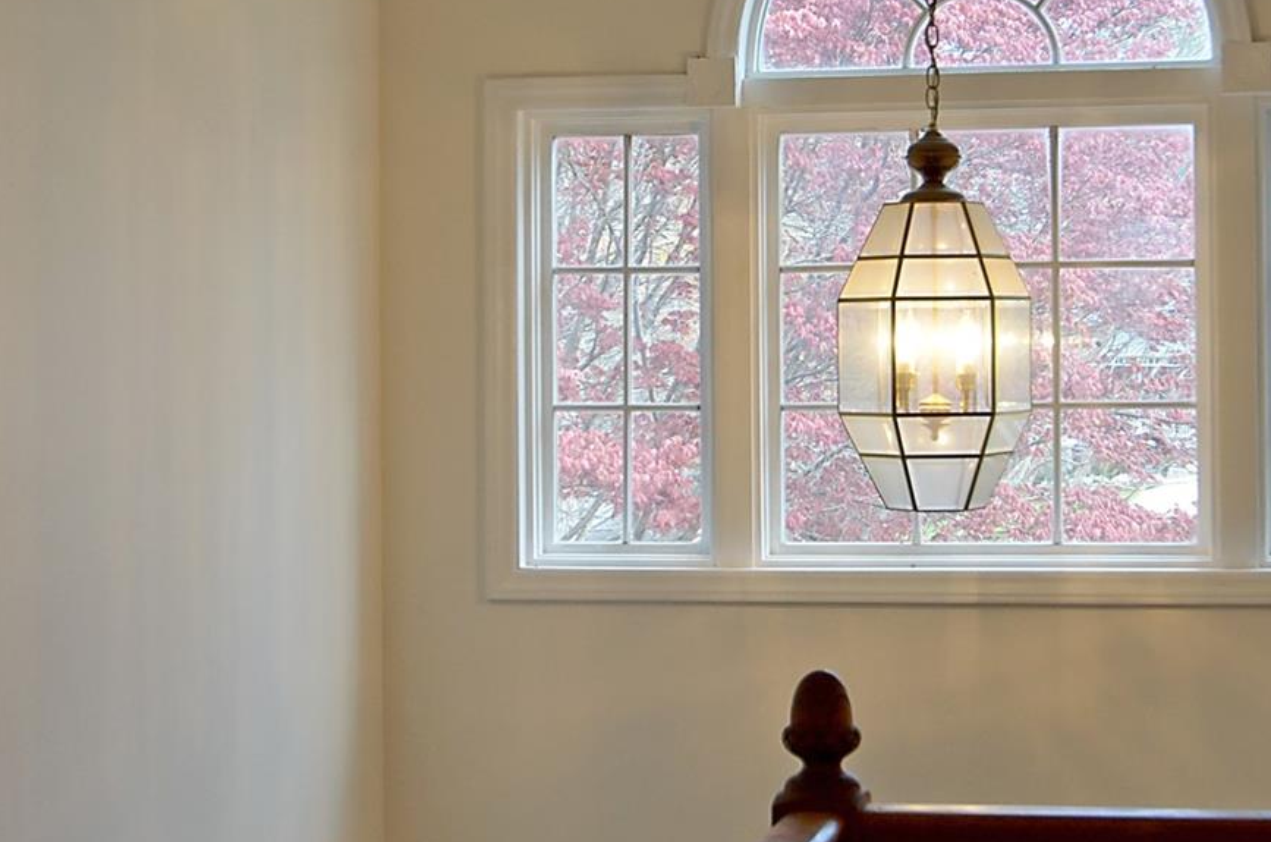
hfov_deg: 23.9
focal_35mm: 85
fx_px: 2994
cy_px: 293
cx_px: 815
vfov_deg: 16.0
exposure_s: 1/125
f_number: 5.6
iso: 250
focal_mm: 24
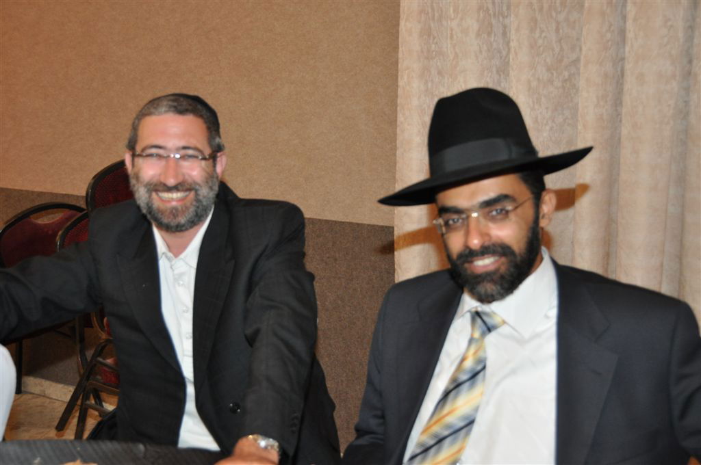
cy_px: 232
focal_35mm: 46
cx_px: 350
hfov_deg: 42.4
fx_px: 904
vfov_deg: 28.9
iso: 800
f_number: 4
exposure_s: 1/60
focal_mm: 31
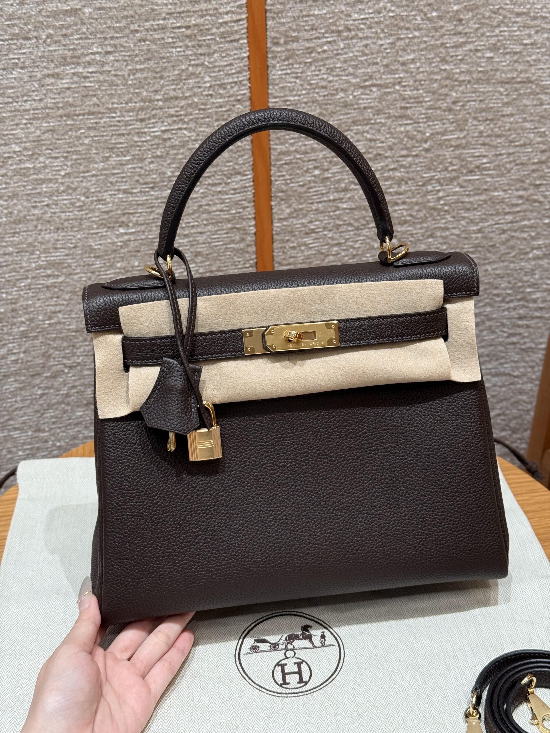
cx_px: 275
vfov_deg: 39.7
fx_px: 1017
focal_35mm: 48
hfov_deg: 30.3
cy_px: 366
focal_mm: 6.76
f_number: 1.78
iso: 125
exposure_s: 1/100
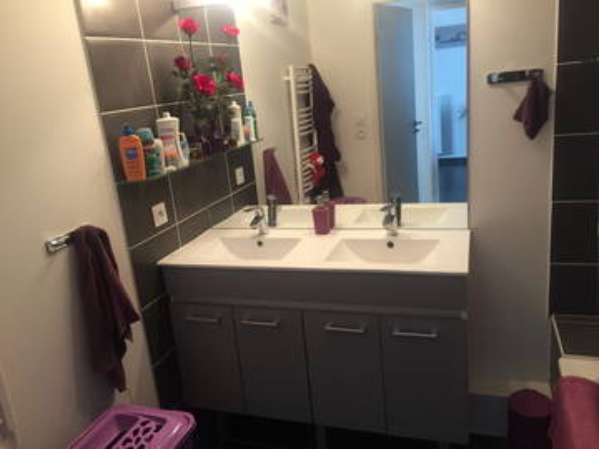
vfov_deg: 48.2
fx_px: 502
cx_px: 300
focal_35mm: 29
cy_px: 224
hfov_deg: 61.7
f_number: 2.2
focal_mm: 4.15
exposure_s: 1/33
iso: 160
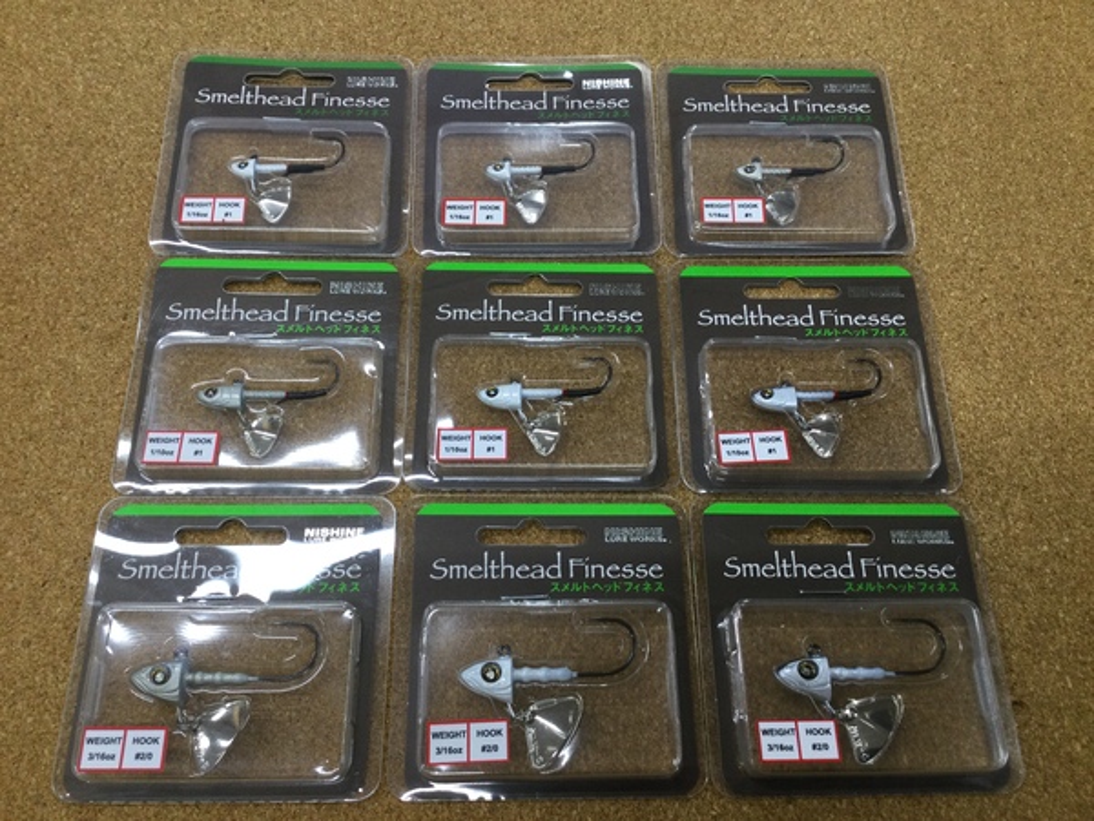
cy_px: 410
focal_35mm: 31
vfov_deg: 45.4
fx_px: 980
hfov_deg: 58.4
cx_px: 547
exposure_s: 1/30
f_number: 2.4
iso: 25
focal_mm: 3.3
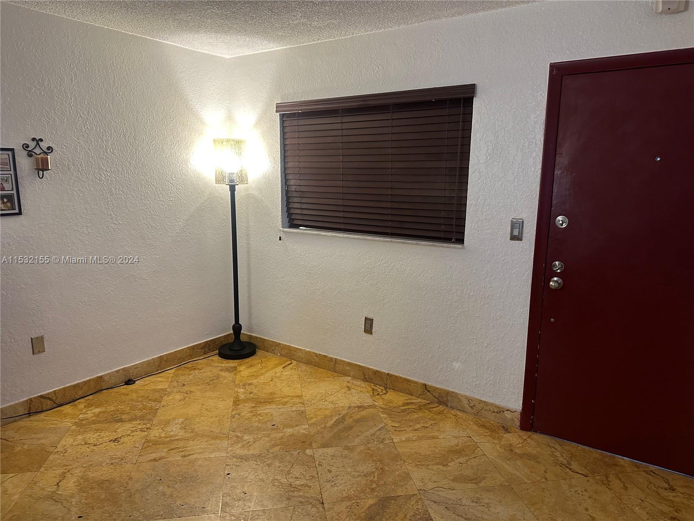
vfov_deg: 56.8
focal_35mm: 24
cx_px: 347
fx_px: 481
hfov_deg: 71.6
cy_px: 260
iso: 320
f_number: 1.78
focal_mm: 6.86
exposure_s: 1/60
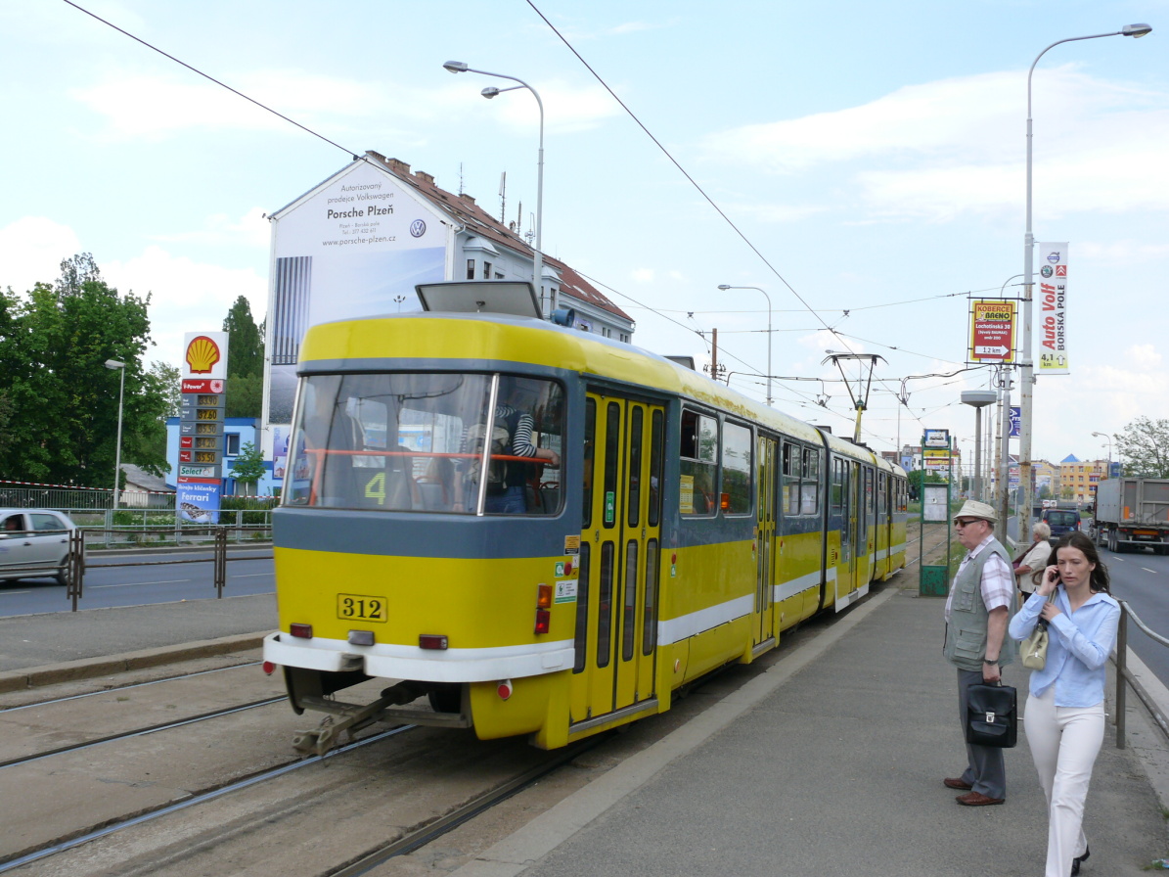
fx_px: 1182
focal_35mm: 35
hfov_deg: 52.6
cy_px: 438
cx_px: 584
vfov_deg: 40.7
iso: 100
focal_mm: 7.4
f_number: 5
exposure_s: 1/250
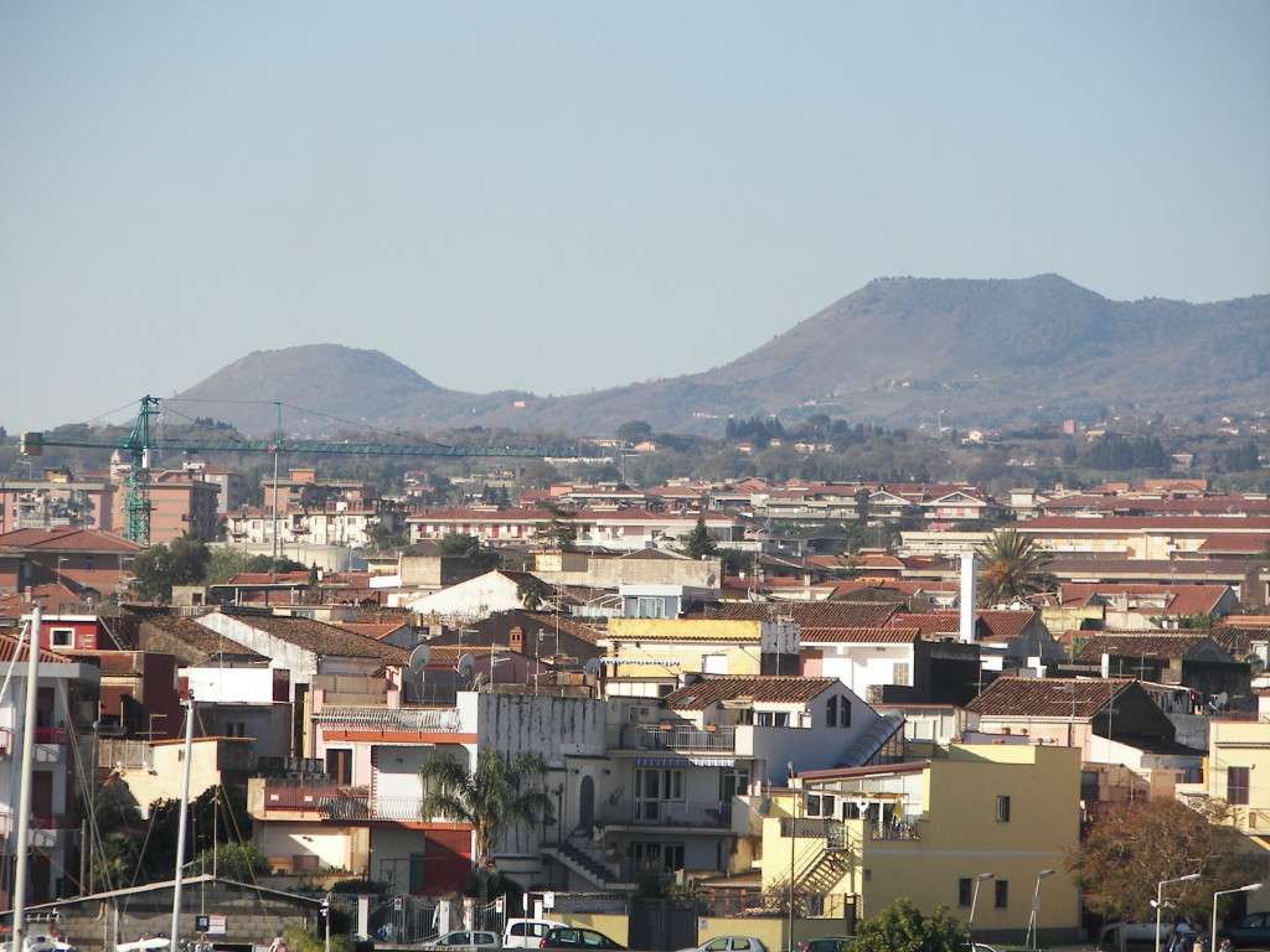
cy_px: 476
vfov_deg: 6.2
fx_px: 8842
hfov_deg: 8.2
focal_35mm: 241
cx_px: 635
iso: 50
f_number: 3.6
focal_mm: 40
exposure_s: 1/500
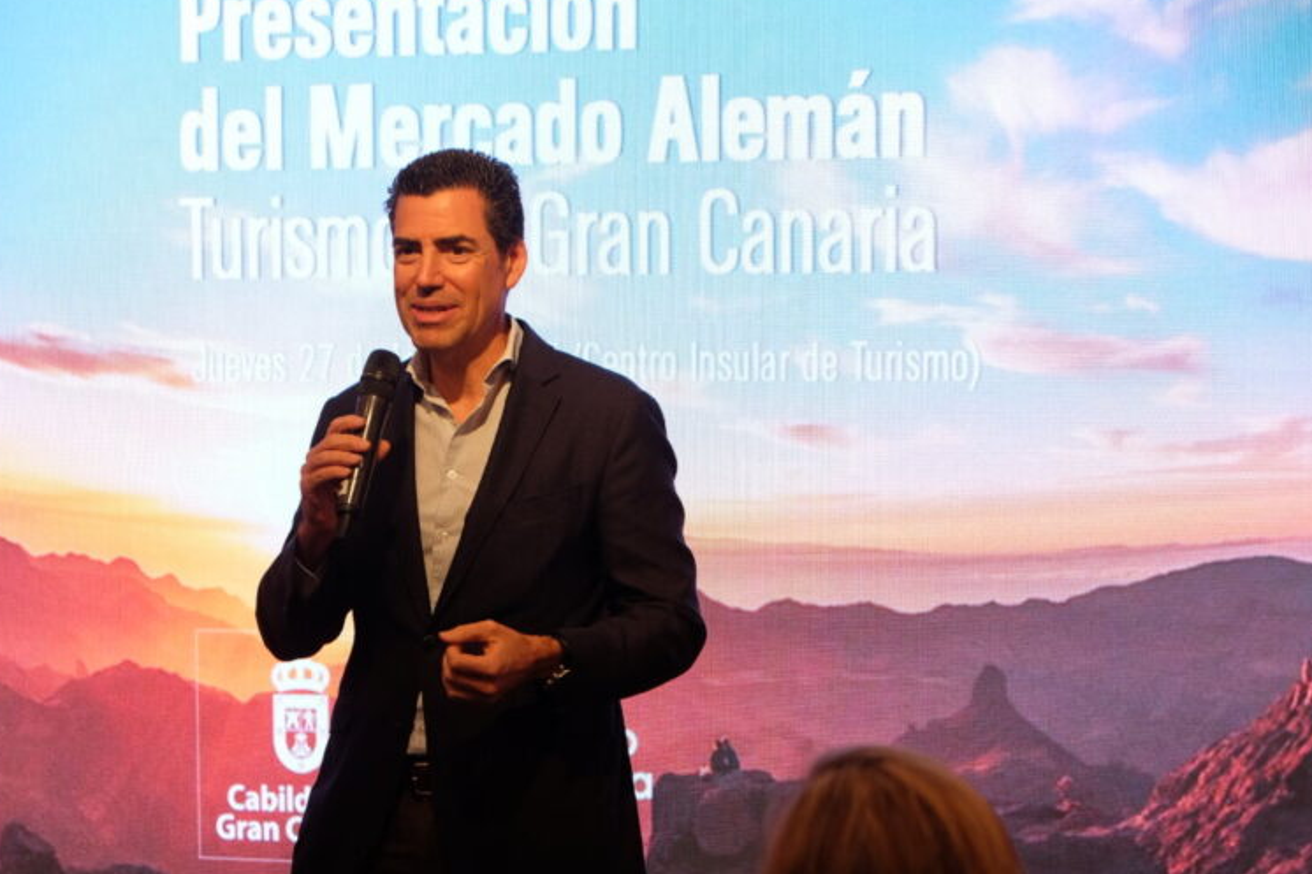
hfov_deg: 17.9
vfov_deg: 12.0
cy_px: 574
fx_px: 4153
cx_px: 480
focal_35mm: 114
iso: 400
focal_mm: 55
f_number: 4
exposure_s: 1/60
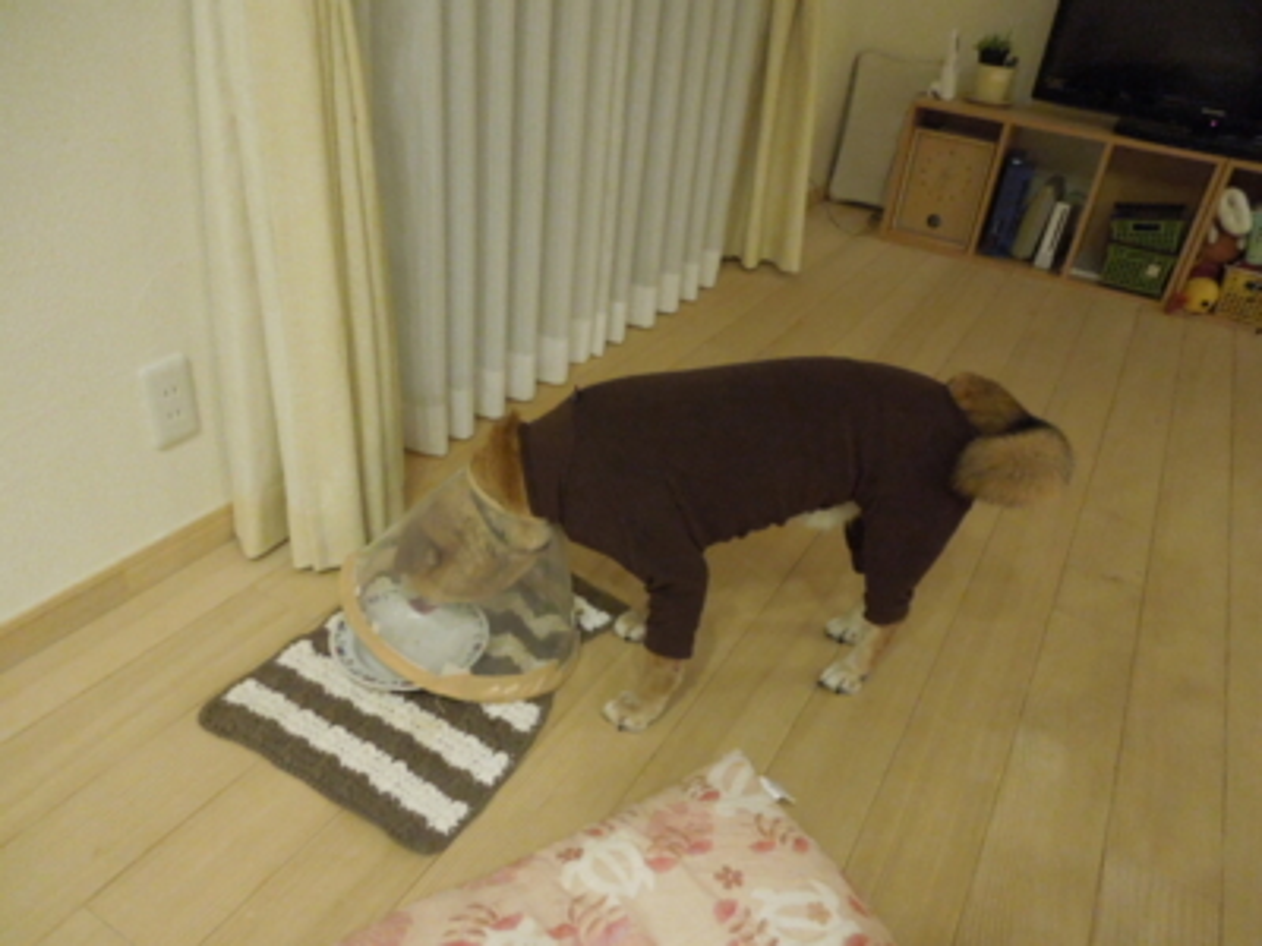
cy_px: 473
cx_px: 631
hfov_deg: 69.4
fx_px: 911
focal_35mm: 25
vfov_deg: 54.9
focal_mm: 4.5
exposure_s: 1/30
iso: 1400
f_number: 3.3
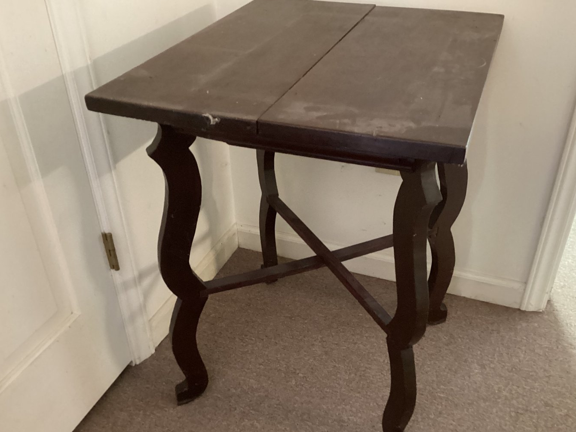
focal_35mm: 35
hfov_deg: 52.6
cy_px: 237
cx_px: 300
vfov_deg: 40.7
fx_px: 582
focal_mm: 3.3
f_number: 2.4
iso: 640
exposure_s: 1/24
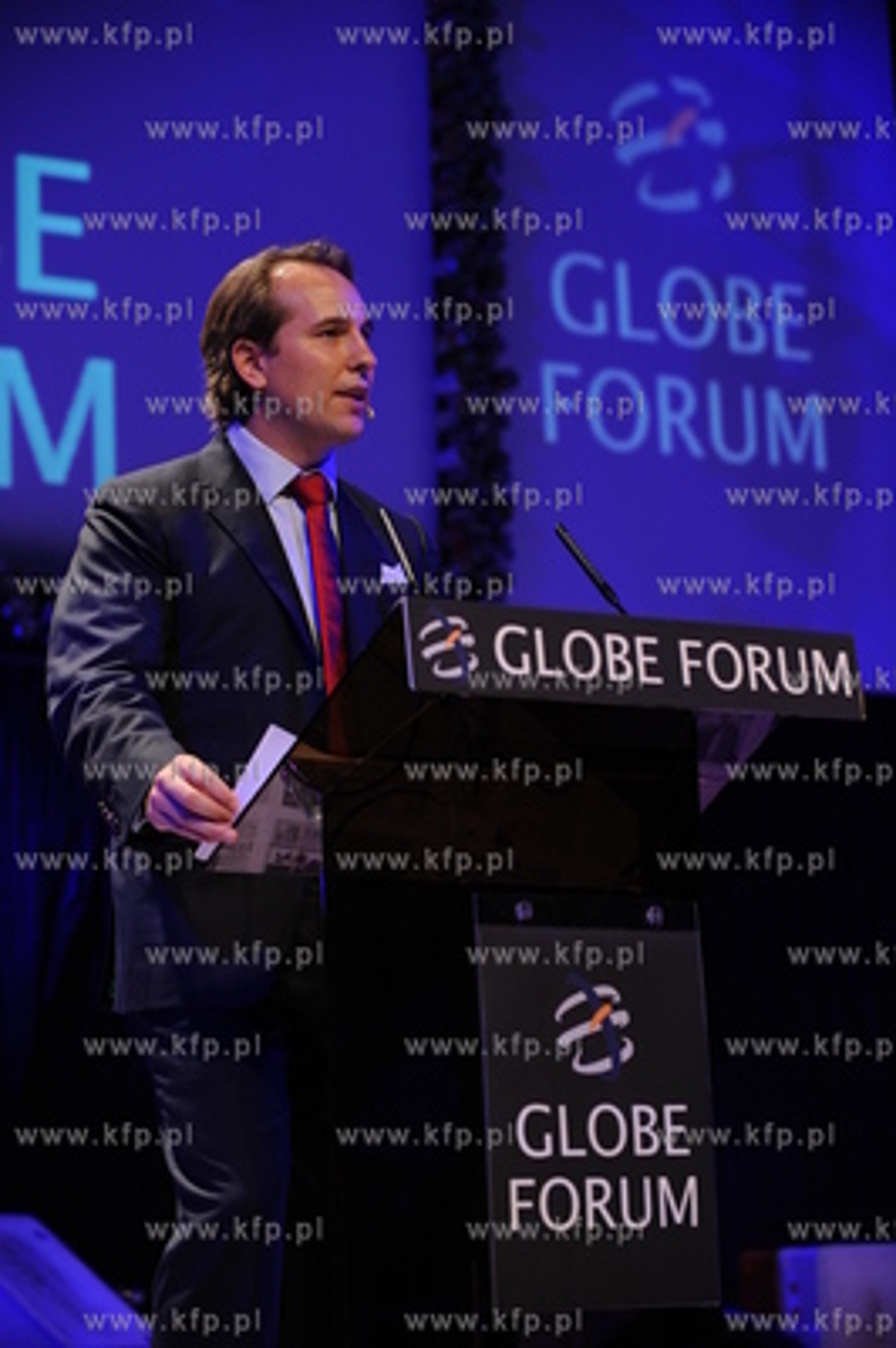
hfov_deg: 14.4
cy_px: 674
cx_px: 448
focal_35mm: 95
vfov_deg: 21.5
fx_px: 3553
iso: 800
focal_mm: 95
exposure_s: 1/80
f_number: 4
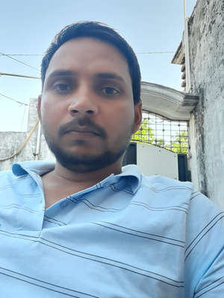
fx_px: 216
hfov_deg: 54.9
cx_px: 112
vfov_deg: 69.4
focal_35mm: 25
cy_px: 149
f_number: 2
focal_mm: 3.4
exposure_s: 1/100
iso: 64
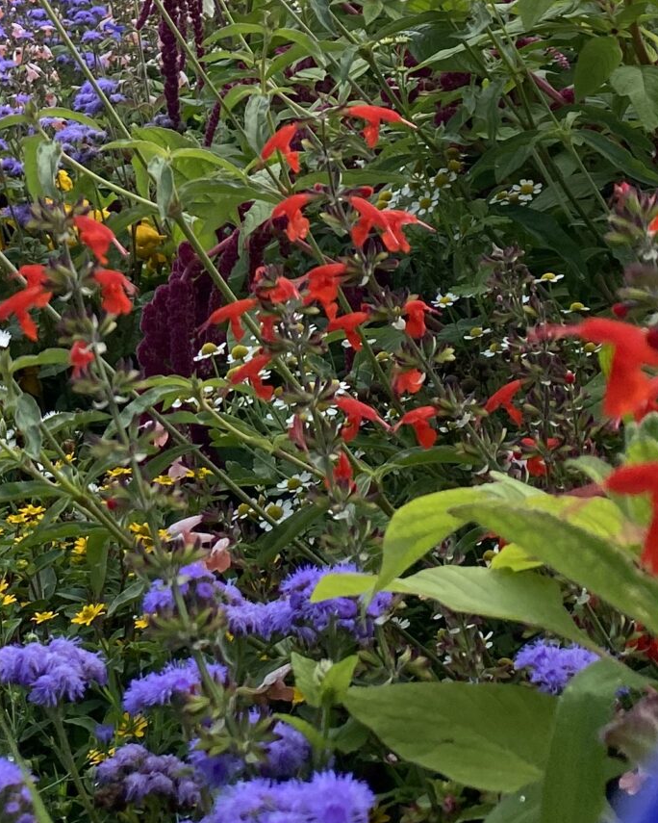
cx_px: -98
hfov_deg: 19.2
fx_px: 1850
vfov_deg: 23.8
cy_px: -32
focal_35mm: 76
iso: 32
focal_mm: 4.25
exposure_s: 1/4608
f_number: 1.8
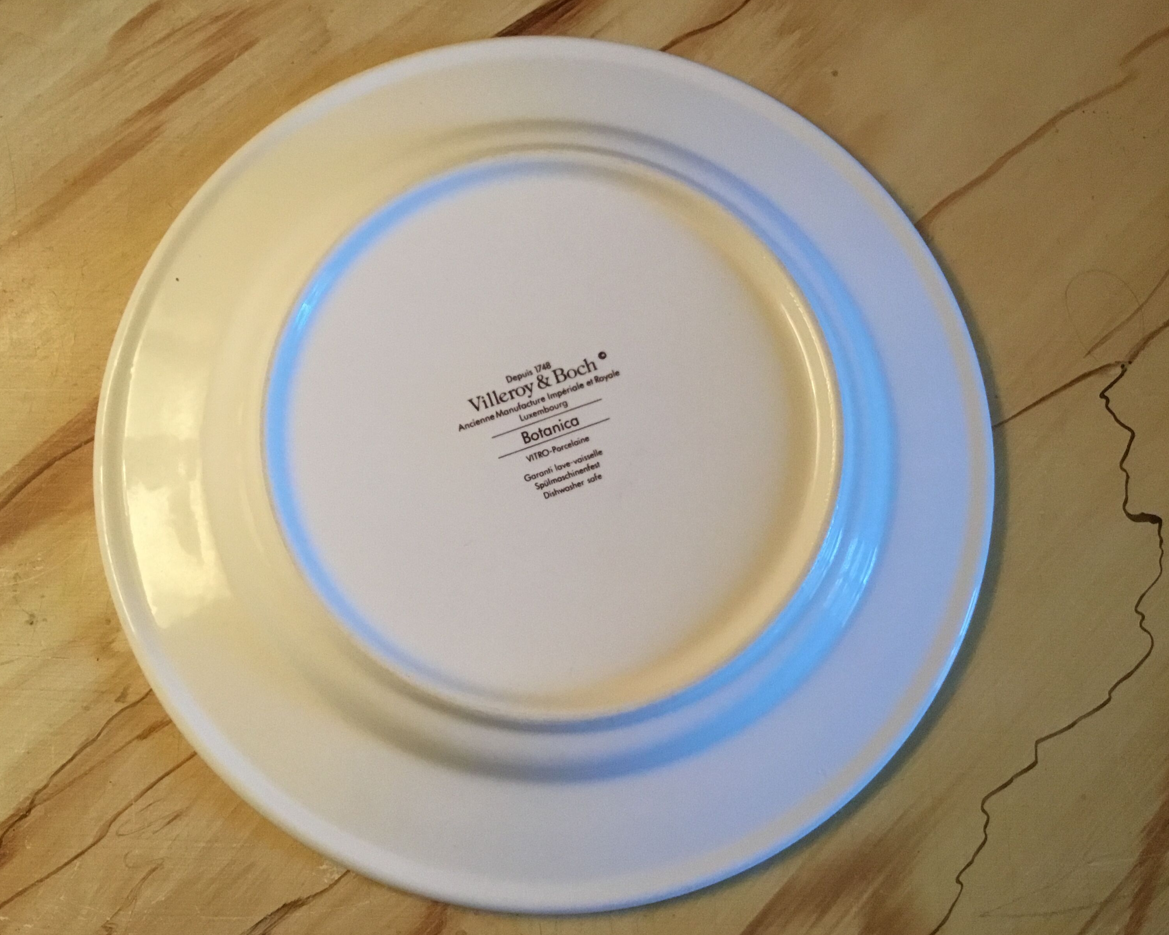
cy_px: 469
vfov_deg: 44.5
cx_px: 540
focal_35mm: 33
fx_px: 1142
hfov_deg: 54.2
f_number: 2.4
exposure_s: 1/33
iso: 200
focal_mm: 3.3
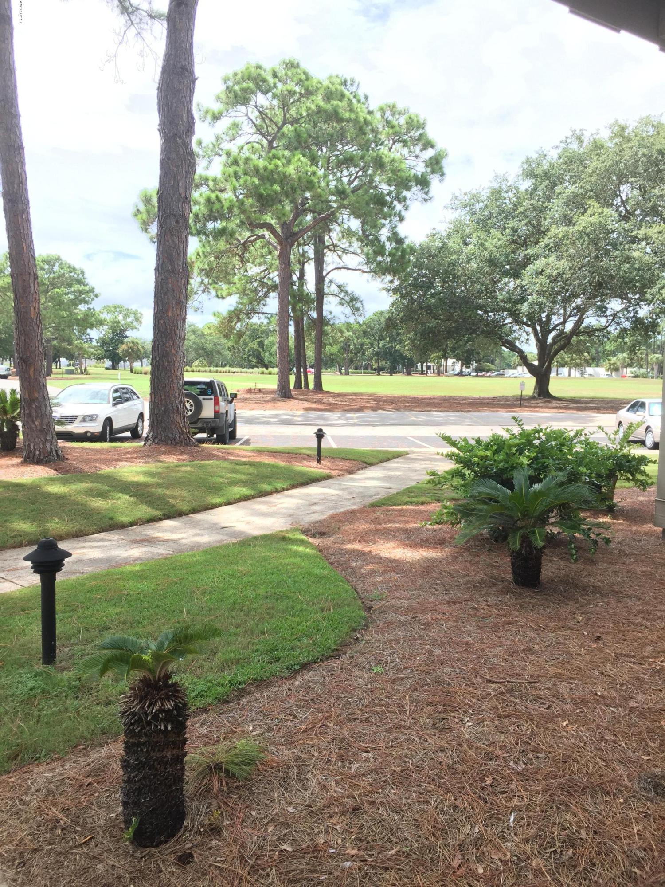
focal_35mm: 29
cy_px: 444
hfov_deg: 48.2
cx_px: 332
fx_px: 743
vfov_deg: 61.7
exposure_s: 1/434
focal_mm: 4.15
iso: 32
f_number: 2.2
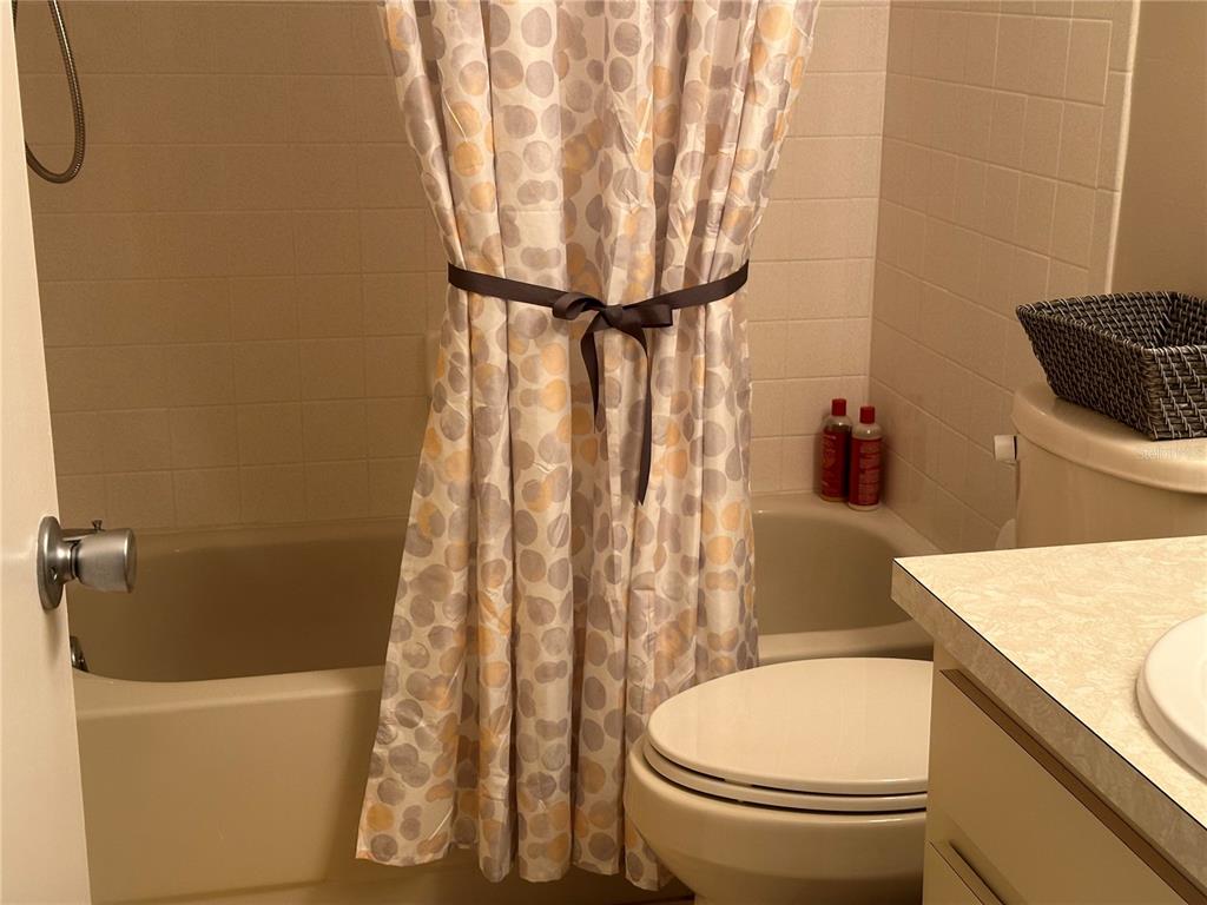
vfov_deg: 30.3
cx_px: 604
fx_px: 1674
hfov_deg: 39.7
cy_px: 452
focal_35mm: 48
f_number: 1.78
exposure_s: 1/60
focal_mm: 6.86
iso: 125
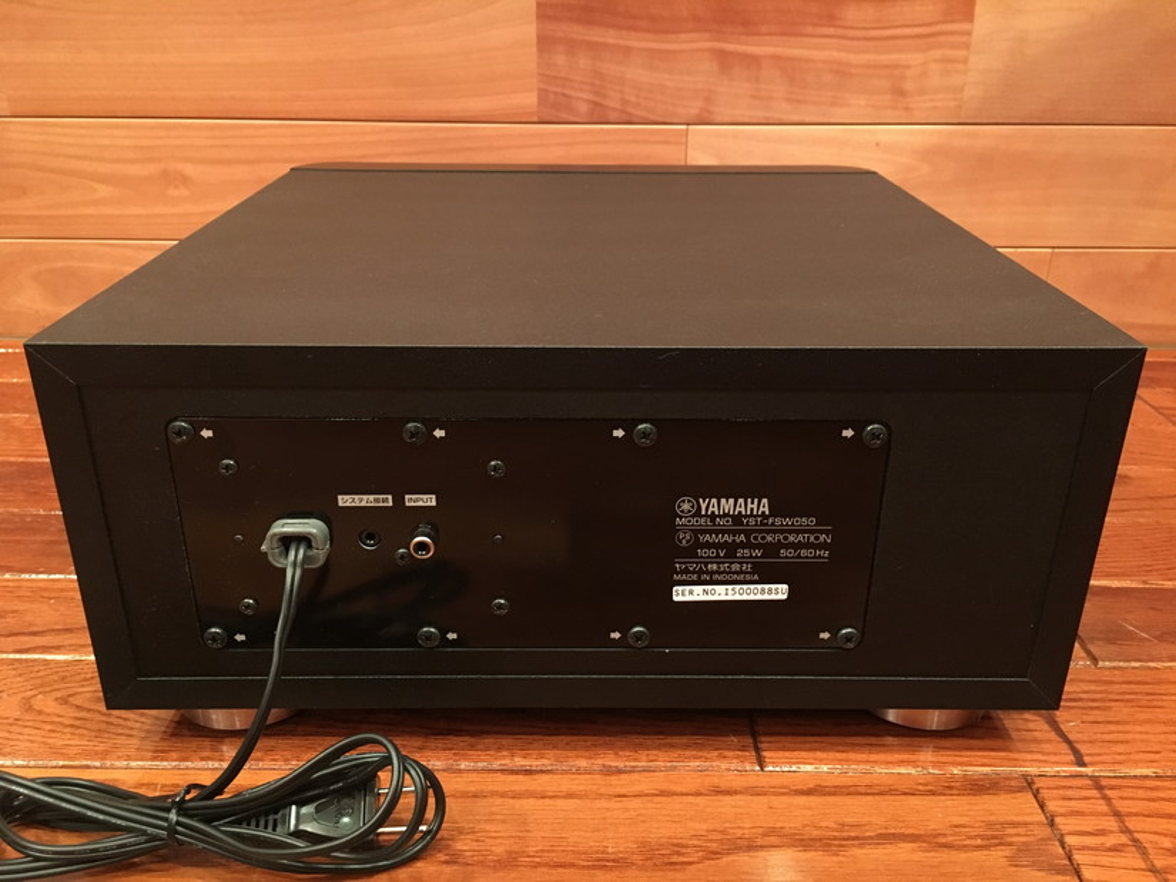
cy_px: 441
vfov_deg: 48.2
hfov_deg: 61.7
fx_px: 985
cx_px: 588
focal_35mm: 29
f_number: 2.2
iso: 400
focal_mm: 4.15
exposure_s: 1/15
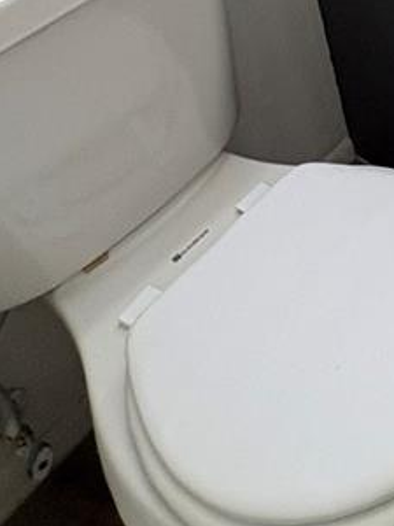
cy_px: -242
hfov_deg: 20.8
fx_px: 850
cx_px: 644
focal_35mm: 56
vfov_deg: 26.2
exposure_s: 1/120
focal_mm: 2.22
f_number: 2.2
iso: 160
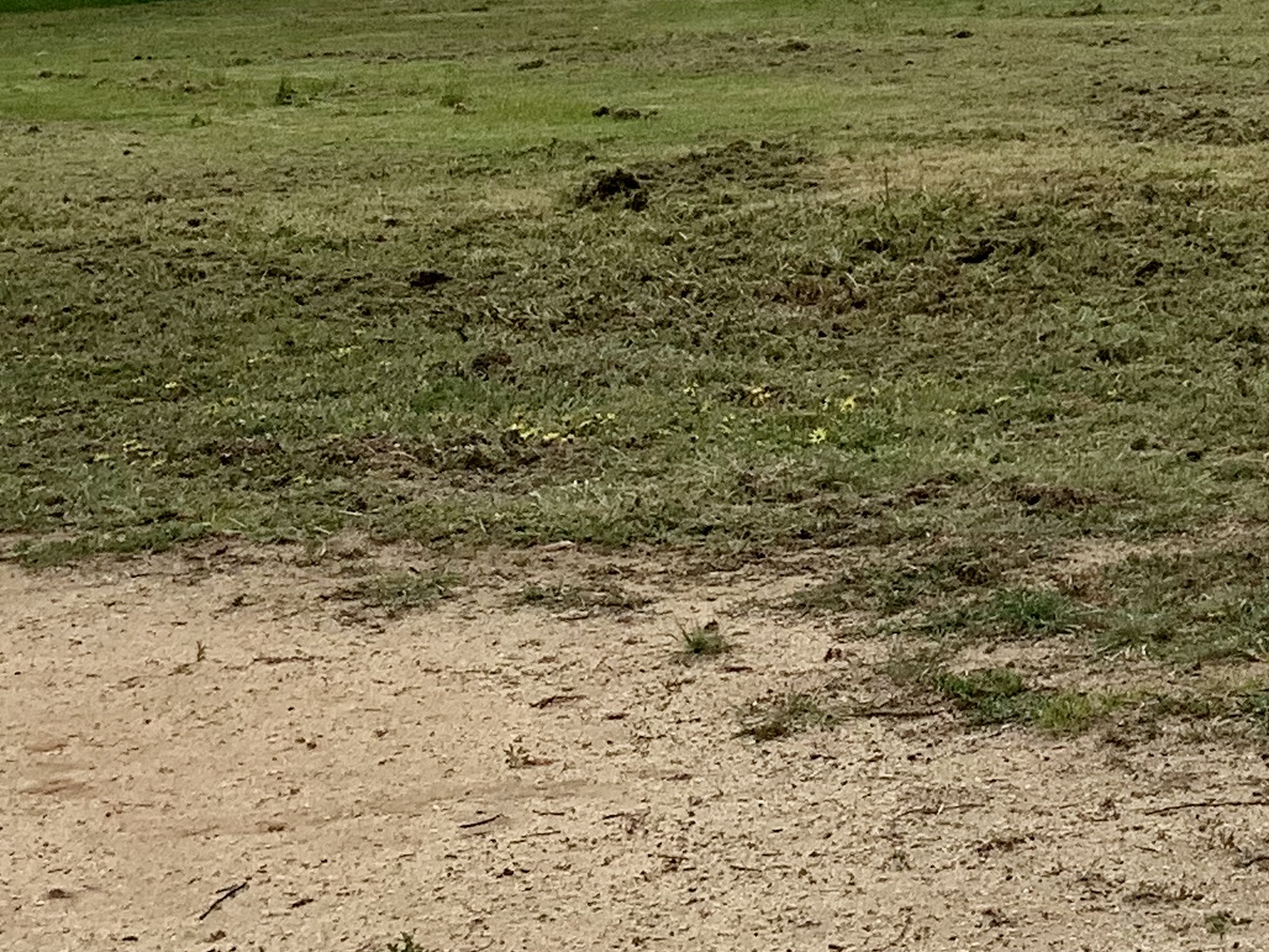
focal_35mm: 102
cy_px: -395
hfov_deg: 17.8
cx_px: 1713
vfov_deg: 13.8
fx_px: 3739
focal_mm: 4.25
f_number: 1.8
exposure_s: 1/3401
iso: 25
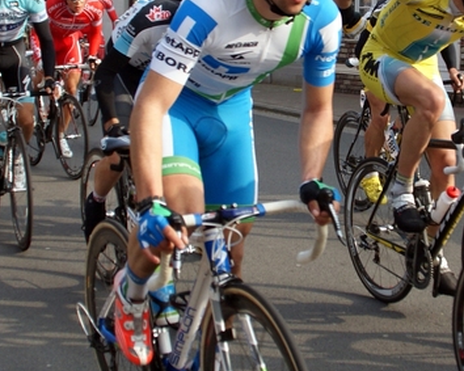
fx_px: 590
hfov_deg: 42.7
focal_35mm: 43
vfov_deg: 34.9
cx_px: 191
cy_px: 171
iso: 200
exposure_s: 1/1000
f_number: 3.5
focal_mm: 18
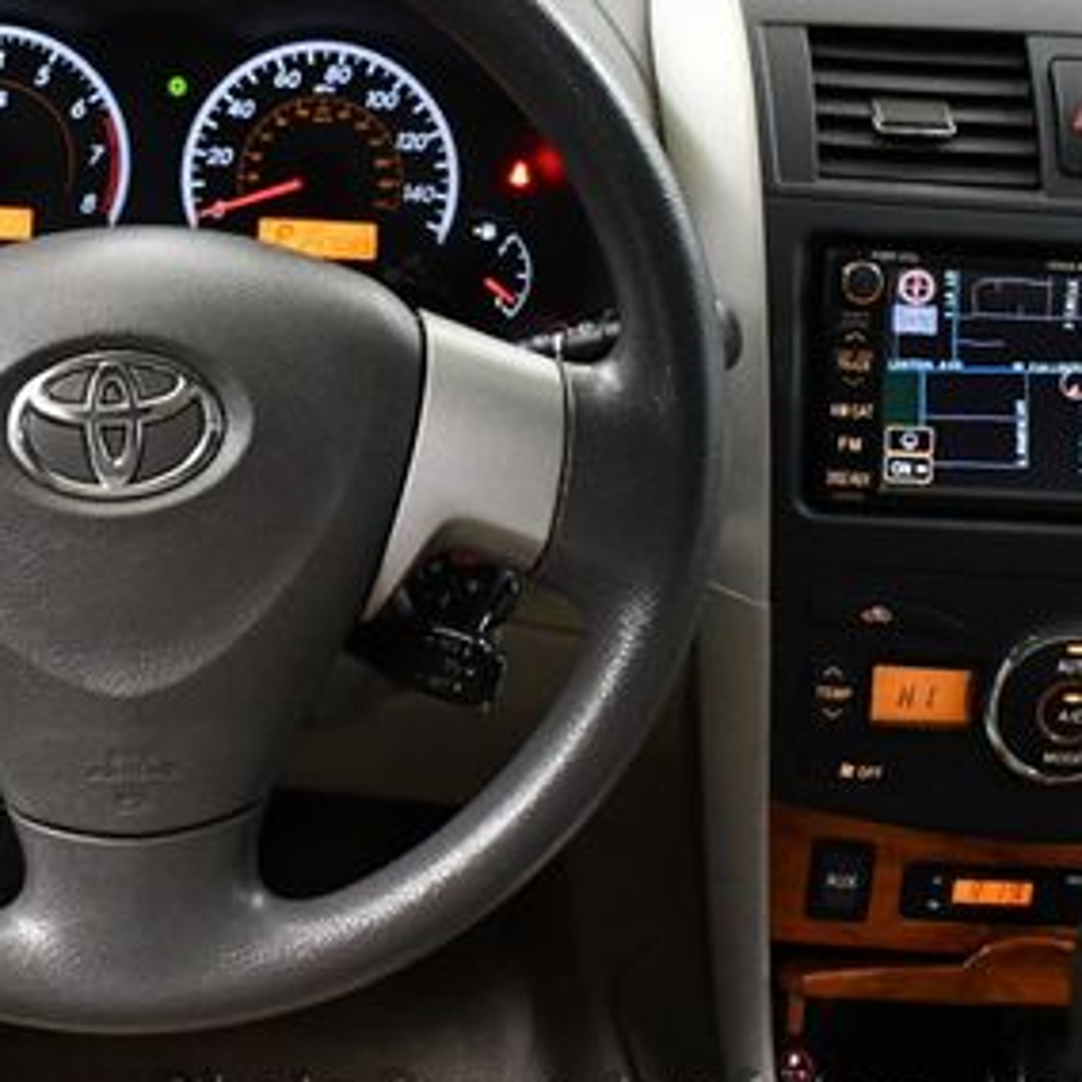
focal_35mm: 69
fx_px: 2440
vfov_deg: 24.9
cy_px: 358
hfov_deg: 24.3
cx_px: 110
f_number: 3.5
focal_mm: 18
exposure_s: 1/125
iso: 3200
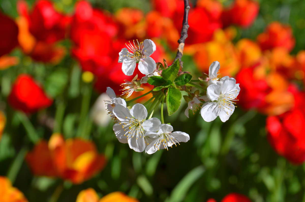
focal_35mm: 158
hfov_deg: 13.1
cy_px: 101
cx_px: 152
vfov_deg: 8.7
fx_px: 1332
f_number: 11
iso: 100
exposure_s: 1/250
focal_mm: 105
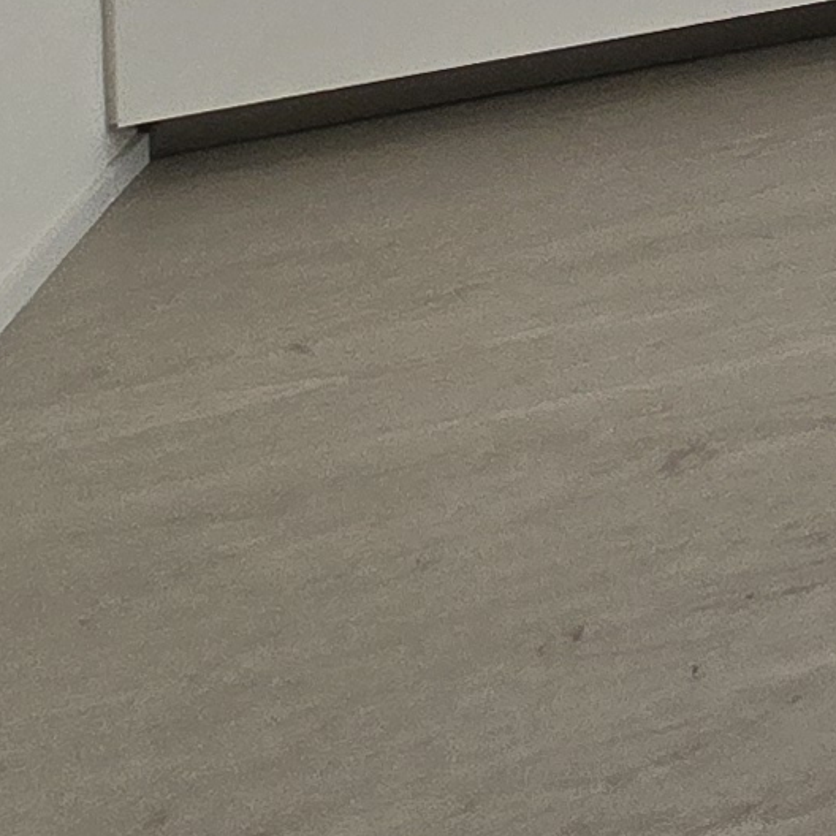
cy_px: -1164
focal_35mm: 87
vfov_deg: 14.0
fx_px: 2377
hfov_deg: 11.6
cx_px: 2478
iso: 50
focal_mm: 2.2
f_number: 2.2
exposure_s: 1/801
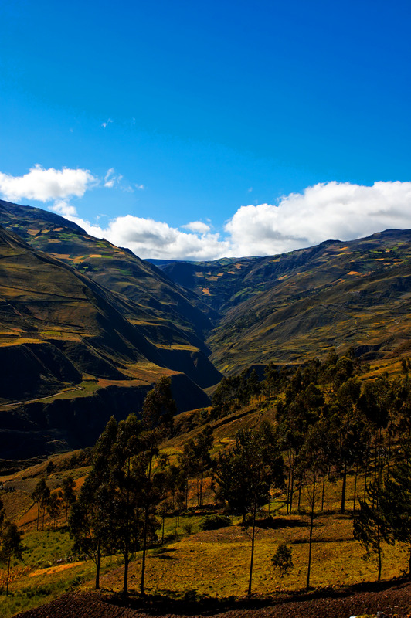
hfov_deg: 31.8
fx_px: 720
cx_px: 206
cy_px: 309
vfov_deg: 46.4
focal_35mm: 42
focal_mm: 28
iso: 200
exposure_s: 1/1000
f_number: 5.6
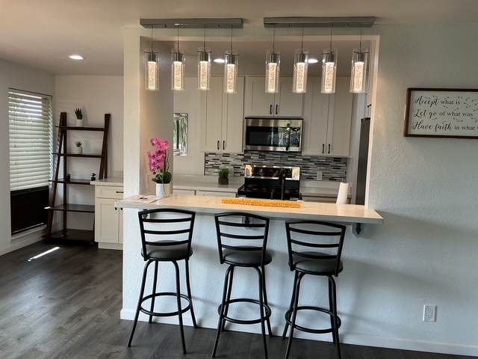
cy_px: 180
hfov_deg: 61.7
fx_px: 400
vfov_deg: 48.2
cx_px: 239
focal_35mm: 29
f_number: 1.8
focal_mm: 3
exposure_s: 1/120
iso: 50
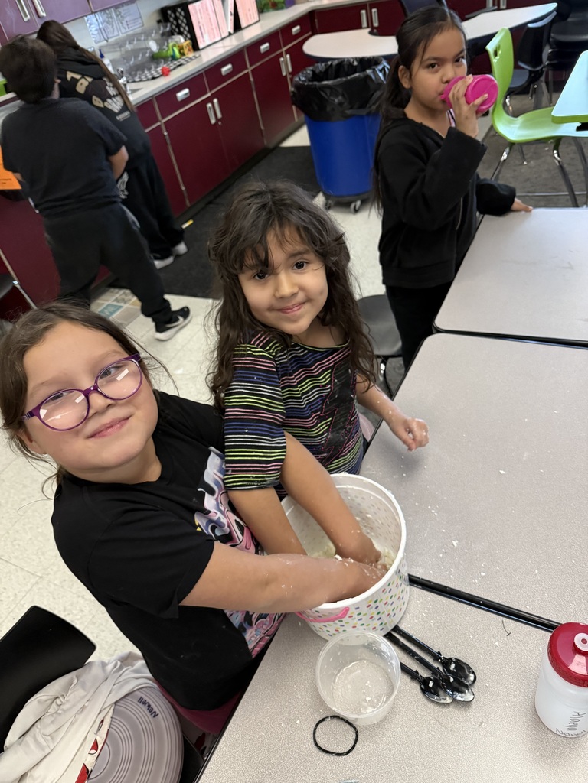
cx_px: 294
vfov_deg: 71.6
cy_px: 392
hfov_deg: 56.8
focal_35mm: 24
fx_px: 544
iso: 640
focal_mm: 6.76
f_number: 1.78
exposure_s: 1/60
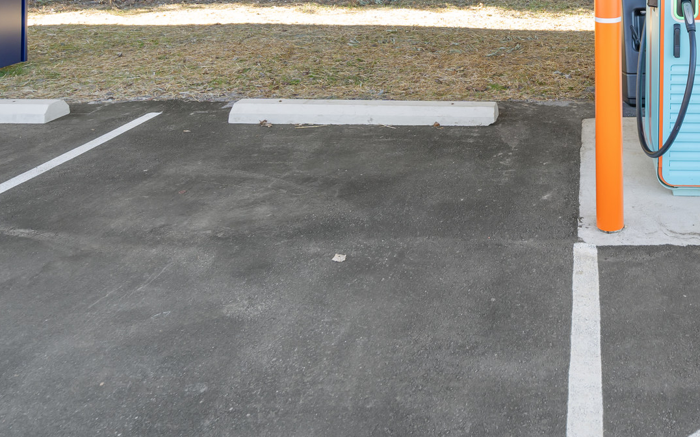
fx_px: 591
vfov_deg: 37.1
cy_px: 20
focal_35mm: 31
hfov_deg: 56.6
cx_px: 563
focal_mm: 16
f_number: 6.3
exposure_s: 1/30
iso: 200
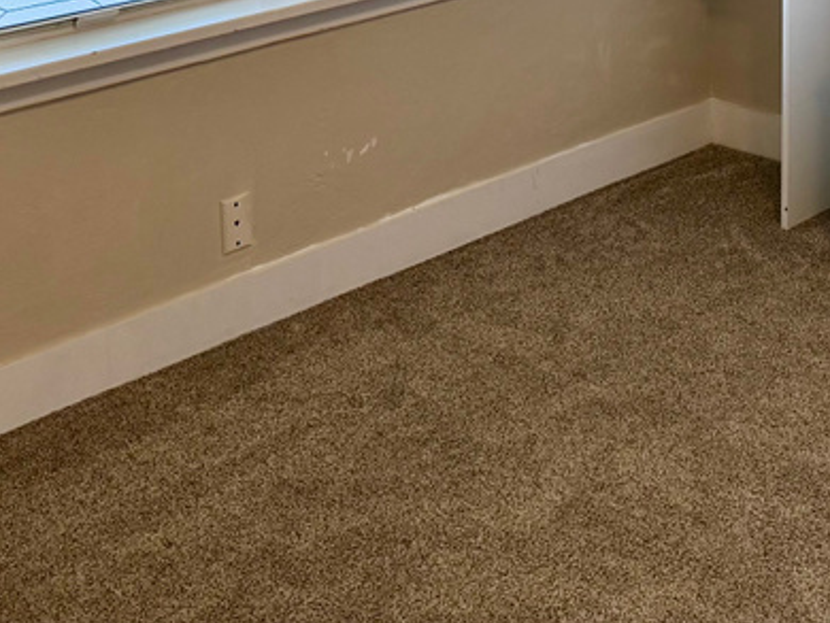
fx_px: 1512
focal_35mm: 63
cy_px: -189
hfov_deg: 30.6
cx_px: 511
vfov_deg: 21.1
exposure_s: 1/120
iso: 250
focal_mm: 6.76
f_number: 1.78
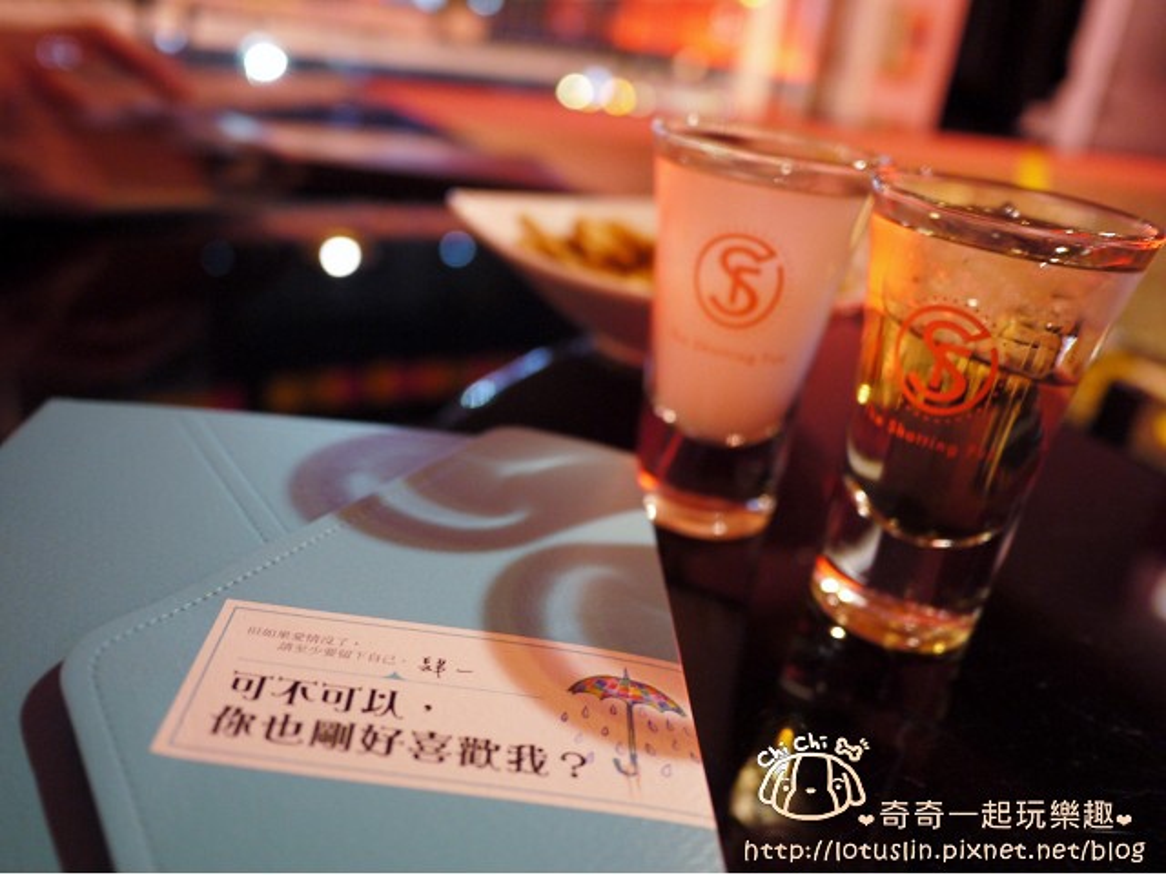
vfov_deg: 49.7
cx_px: 583
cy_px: 438
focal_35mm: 28
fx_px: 943
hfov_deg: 63.4
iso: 400
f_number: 2.5
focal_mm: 14
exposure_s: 1/6
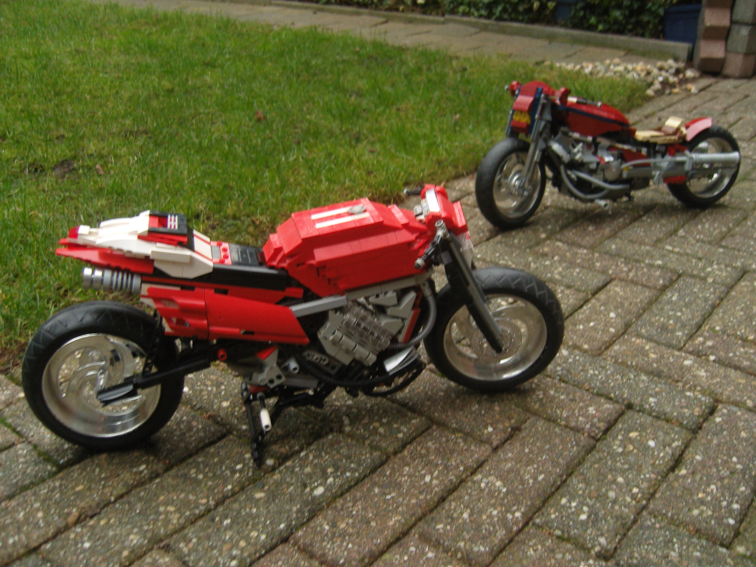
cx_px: 378
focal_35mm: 34
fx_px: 743
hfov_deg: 54.0
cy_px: 284
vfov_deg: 41.8
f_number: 2.8
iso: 200
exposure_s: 1/8
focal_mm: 7.3
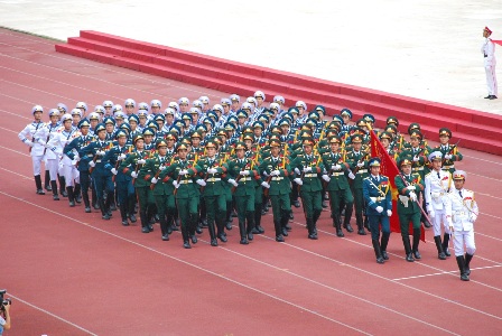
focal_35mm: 248
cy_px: 168
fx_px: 3456
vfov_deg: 5.6
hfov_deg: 8.3
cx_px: 251
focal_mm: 165
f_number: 7.1
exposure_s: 1/250
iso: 1600
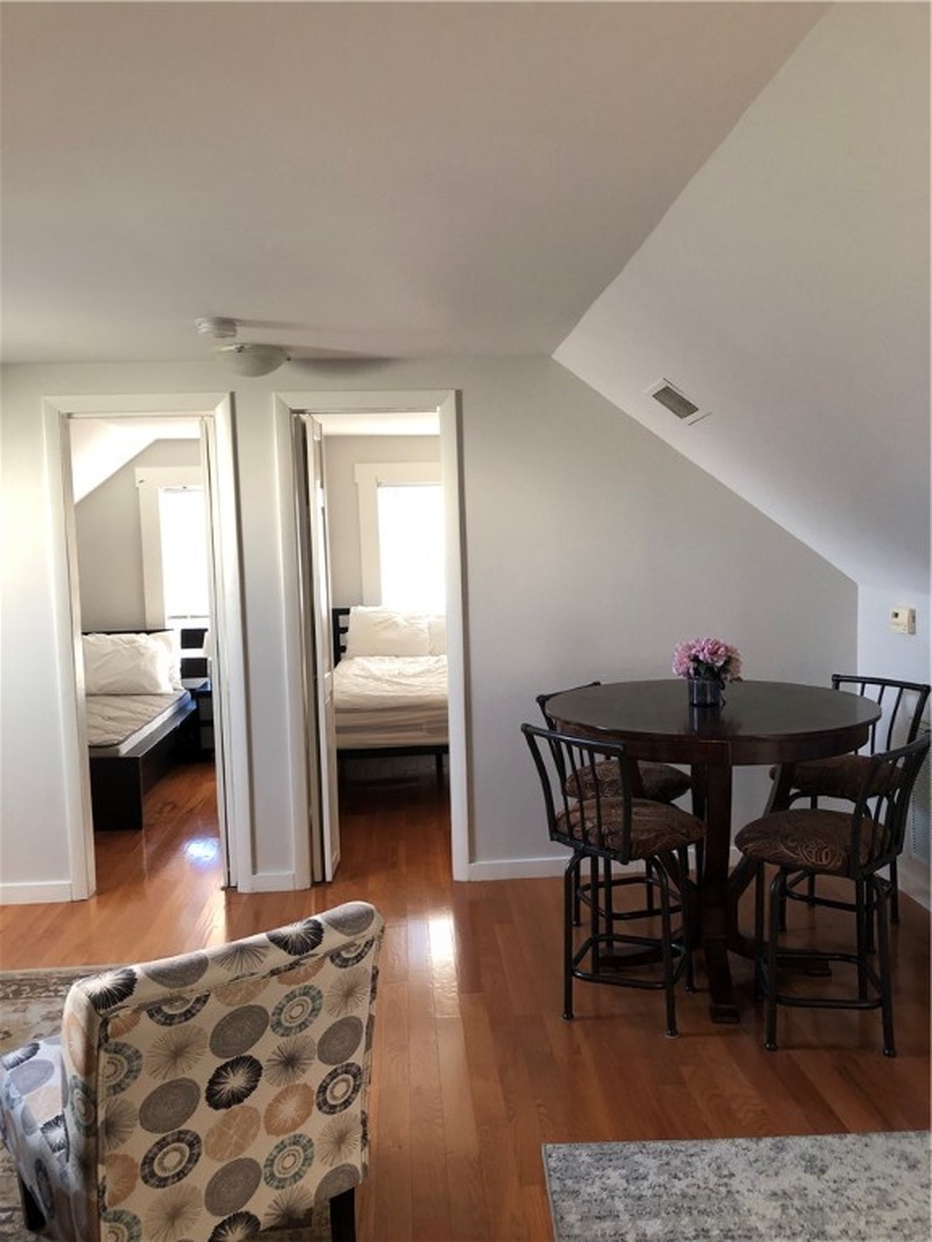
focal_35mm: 28
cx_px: 466
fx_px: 1005
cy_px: 621
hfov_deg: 49.7
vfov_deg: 63.4
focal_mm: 3.99
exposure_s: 1/20
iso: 40
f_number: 1.8
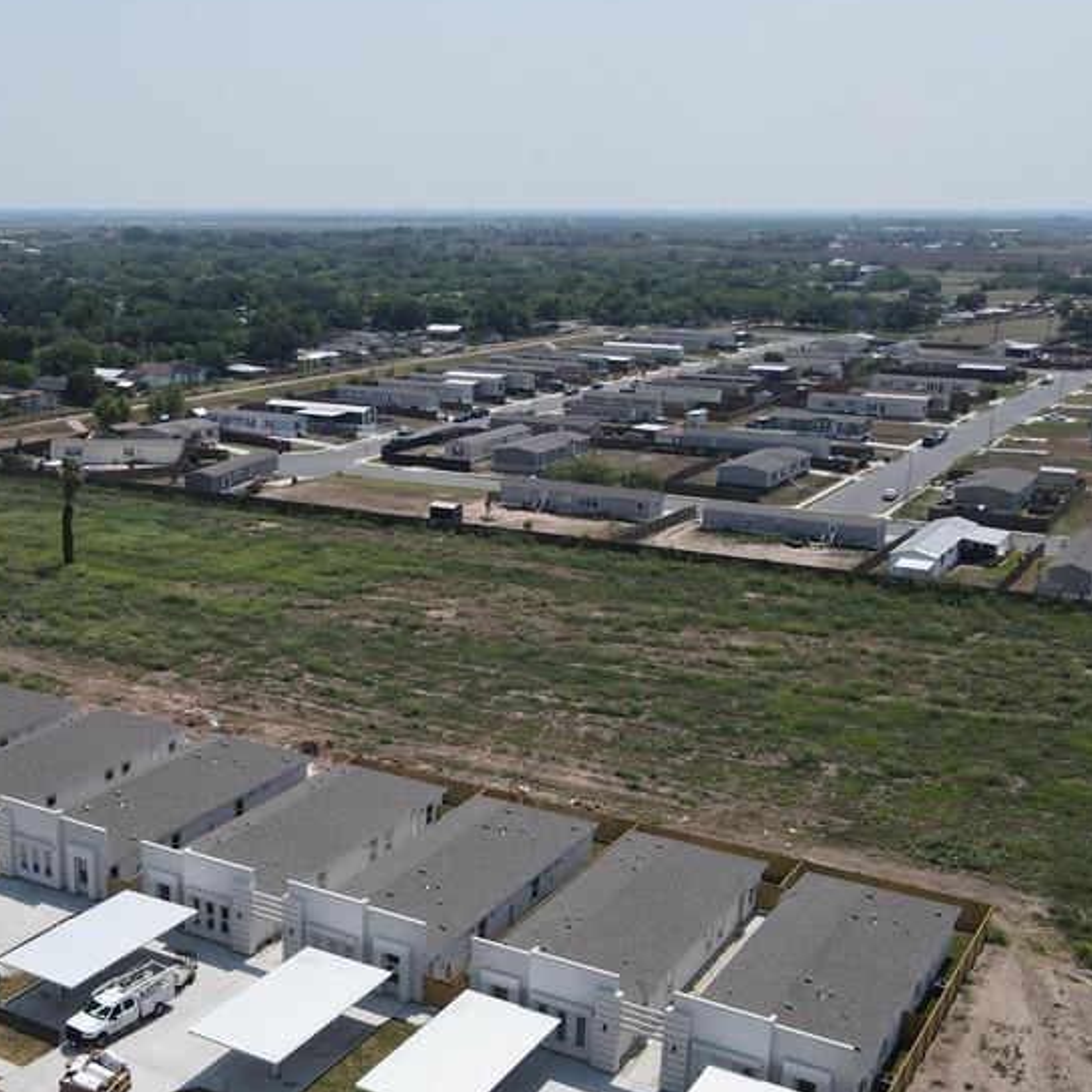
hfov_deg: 41.1
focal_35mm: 40
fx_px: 1428
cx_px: 330
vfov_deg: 41.7
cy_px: 648
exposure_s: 1/1000
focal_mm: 4.5
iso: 100
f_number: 2.8
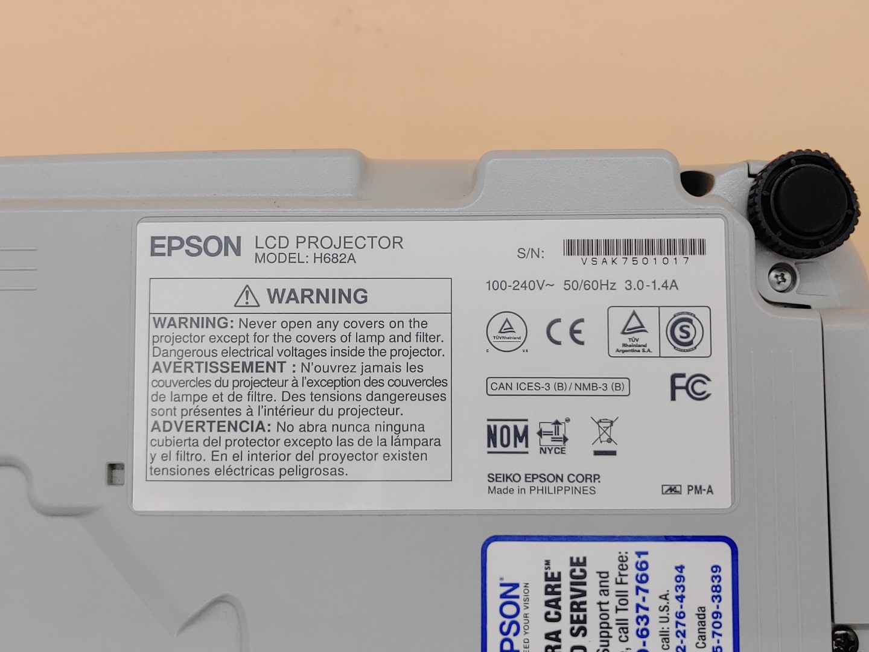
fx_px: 1029
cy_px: 326
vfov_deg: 35.1
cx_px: 434
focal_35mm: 41
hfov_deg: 45.8
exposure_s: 1/61
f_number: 1.8
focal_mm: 4.36
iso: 50
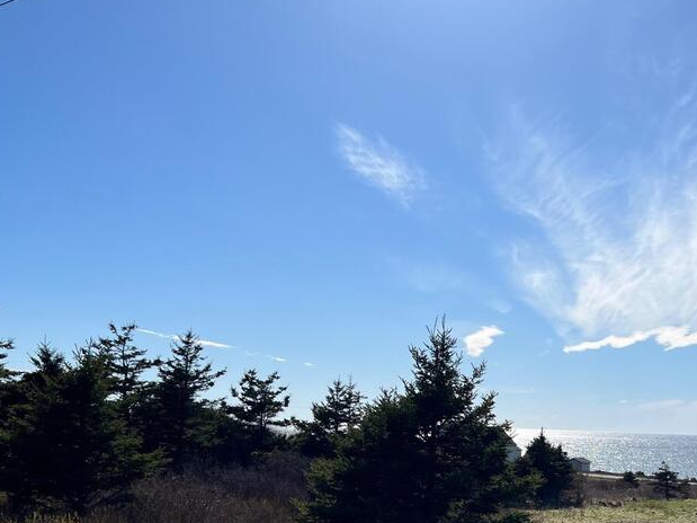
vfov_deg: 32.9
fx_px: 866
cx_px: 498
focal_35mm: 43
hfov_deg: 42.9
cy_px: 399
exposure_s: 1/11364
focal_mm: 5.7
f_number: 1.5
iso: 50
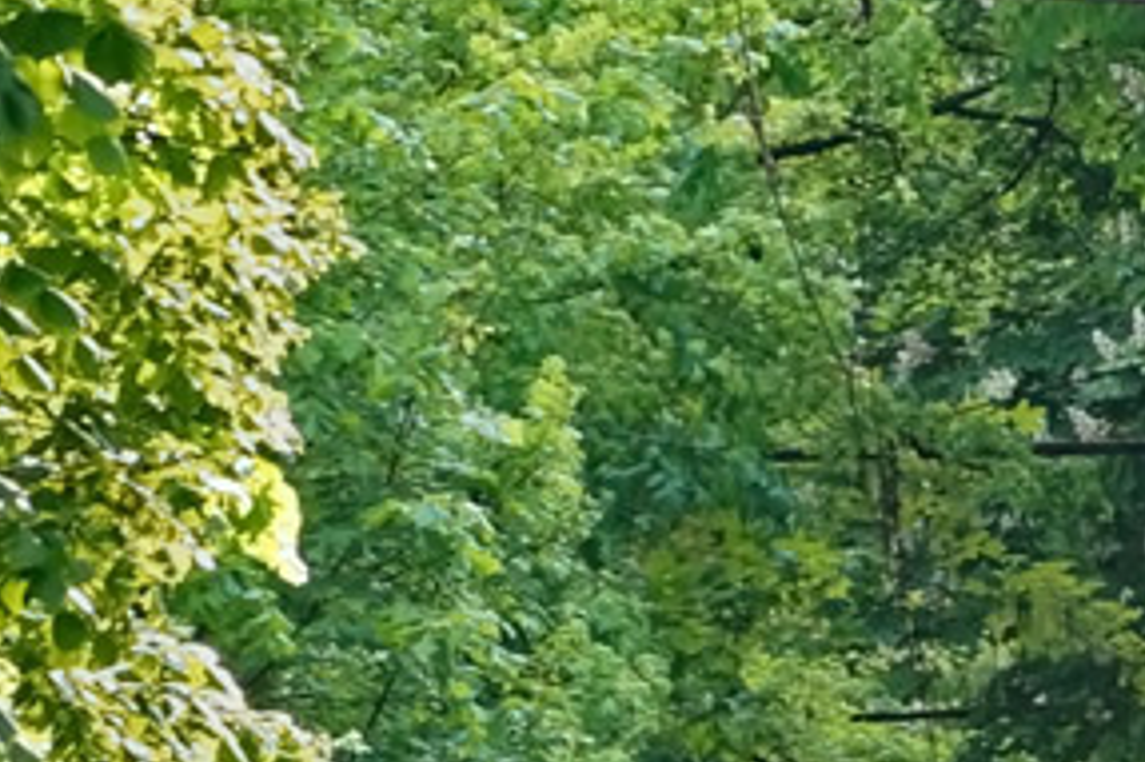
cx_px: 1915
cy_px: 1253
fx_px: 23935
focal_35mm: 753
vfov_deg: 1.8
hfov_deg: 2.7
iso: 400
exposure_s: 1/100
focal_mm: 120
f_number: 7.1
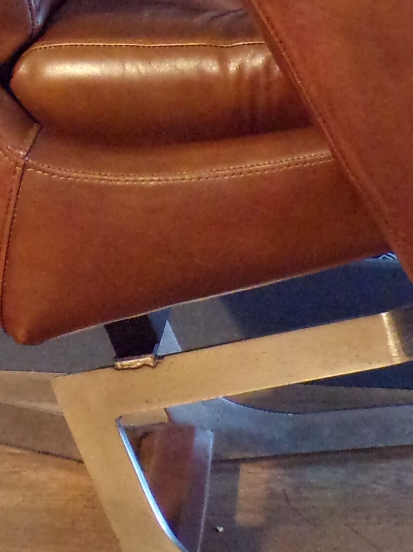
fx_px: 1830
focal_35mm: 115
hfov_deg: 12.9
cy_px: -122
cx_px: 237
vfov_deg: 16.4
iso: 630
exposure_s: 1/17
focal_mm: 5
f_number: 3.1
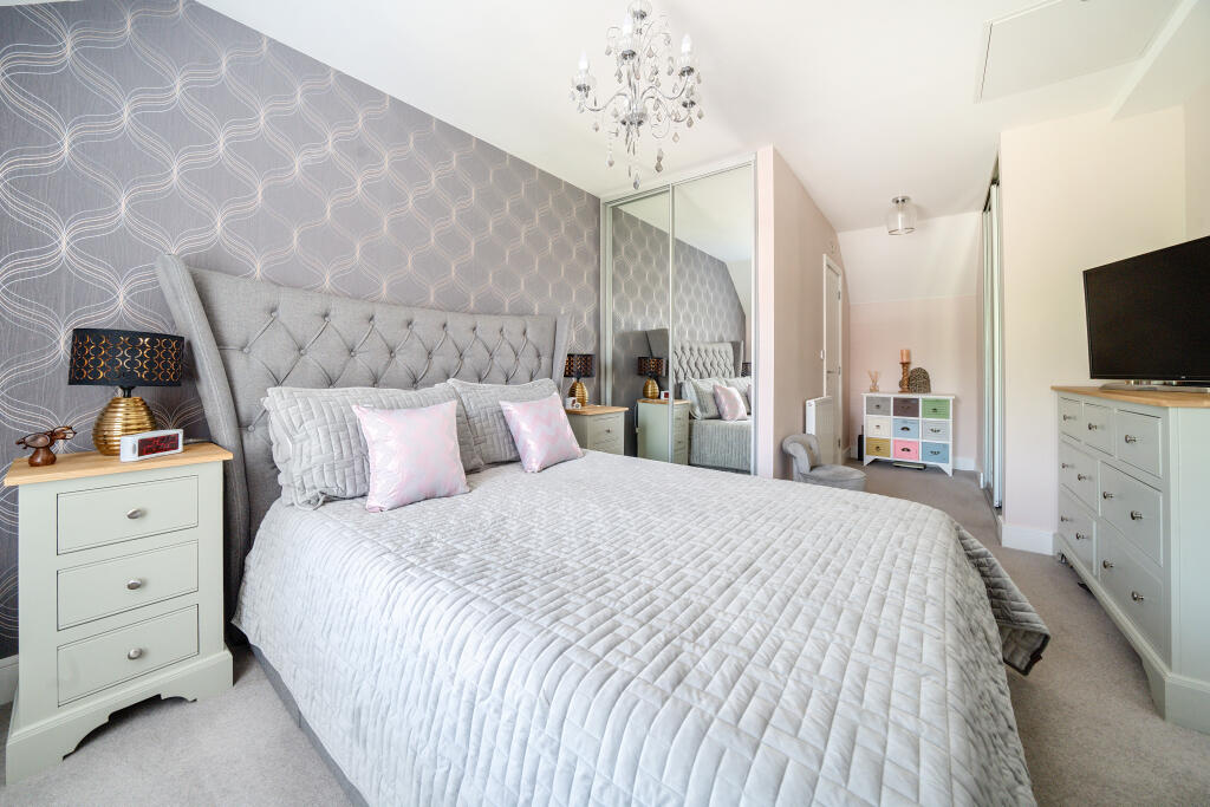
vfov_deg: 90.0
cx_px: 605
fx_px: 403
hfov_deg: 112.6
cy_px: 404
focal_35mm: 12
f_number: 8
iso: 400
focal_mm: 12
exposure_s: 1/4
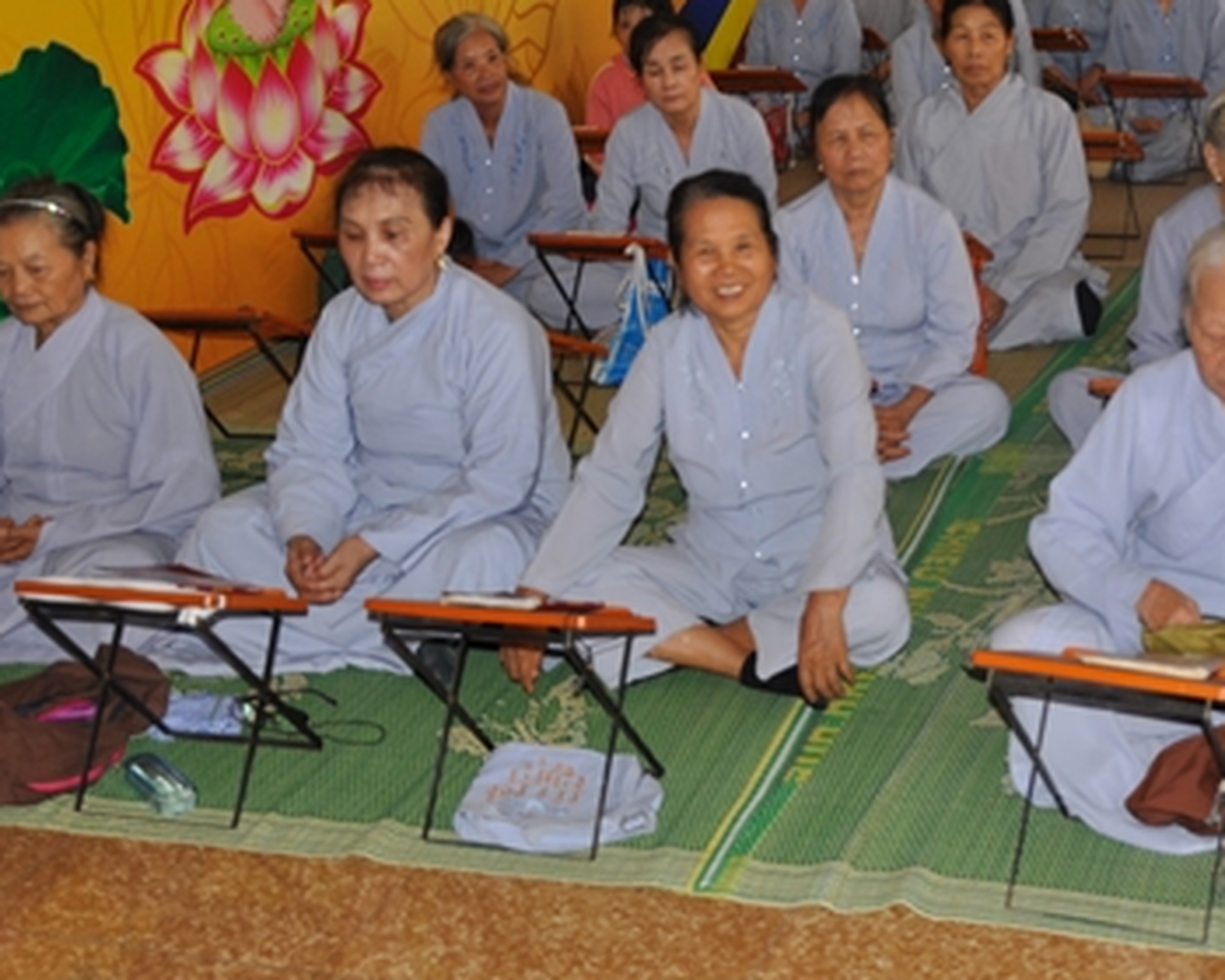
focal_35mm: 55
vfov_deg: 27.5
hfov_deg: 33.6
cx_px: 914
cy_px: 329
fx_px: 1989
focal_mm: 21
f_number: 3.8
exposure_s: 1/60
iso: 200
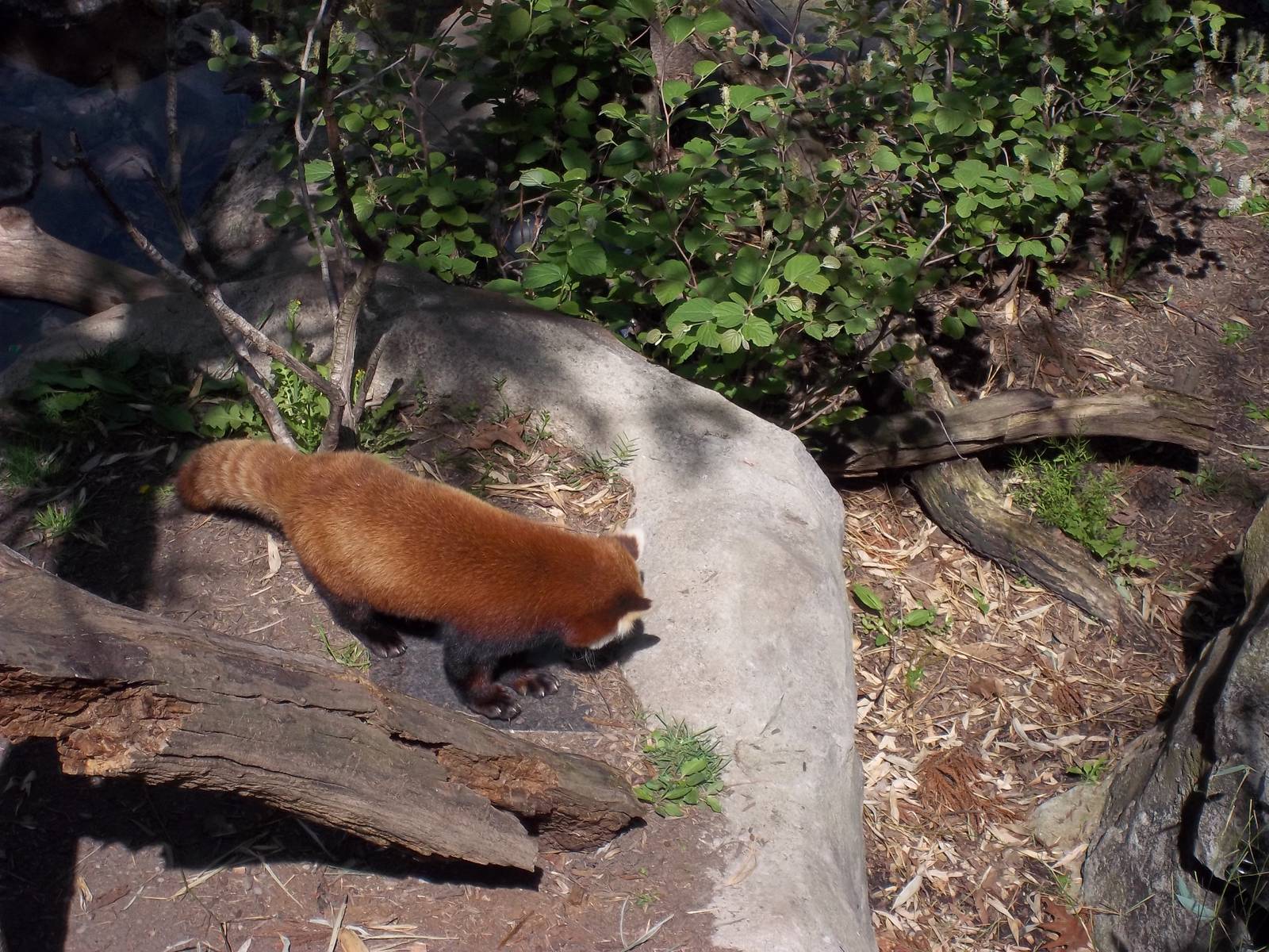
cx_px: 634
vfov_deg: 13.7
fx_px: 3959
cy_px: 476
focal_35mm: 108
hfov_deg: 18.2
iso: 80
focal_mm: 19.5
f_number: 5.6
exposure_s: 1/400
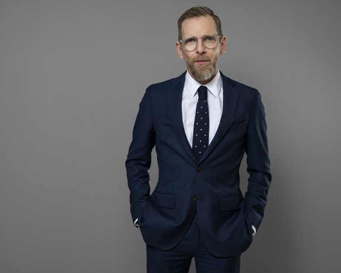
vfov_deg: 26.7
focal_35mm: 57
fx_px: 575
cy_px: 136
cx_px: 186
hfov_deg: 33.0
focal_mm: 50
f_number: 4
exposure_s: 1/200
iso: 200
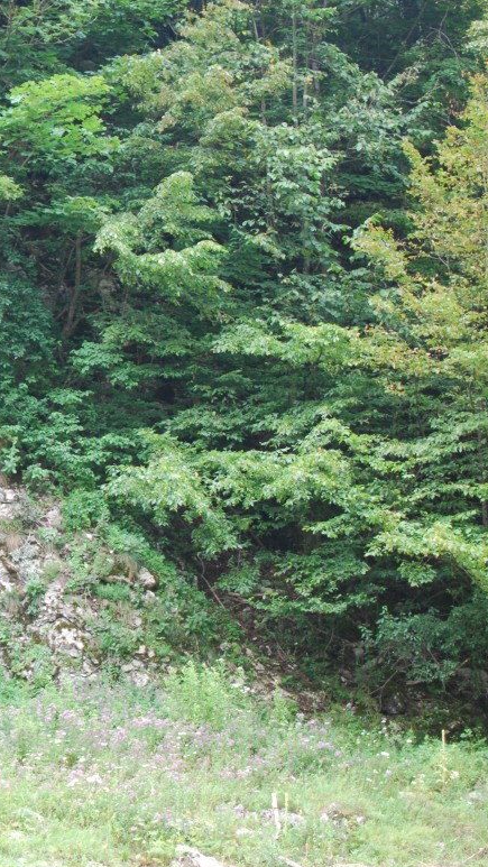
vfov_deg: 25.7
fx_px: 1904
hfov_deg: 14.1
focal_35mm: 83
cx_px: -108
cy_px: 435
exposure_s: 1/640
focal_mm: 35
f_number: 1.8
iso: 400
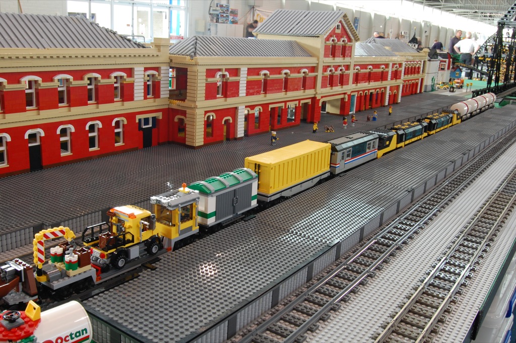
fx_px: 494
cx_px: 258
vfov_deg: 38.3
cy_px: 172
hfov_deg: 55.1
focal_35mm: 34
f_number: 14
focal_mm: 23
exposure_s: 1/1.6
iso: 400
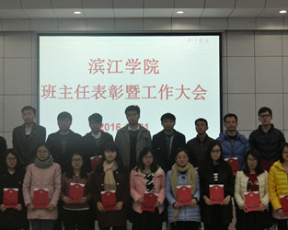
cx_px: 144
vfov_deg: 21.2
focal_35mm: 72
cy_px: 119
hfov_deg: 26.4
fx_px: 613
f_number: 4.5
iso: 1100
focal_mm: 17.5
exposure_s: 1/60
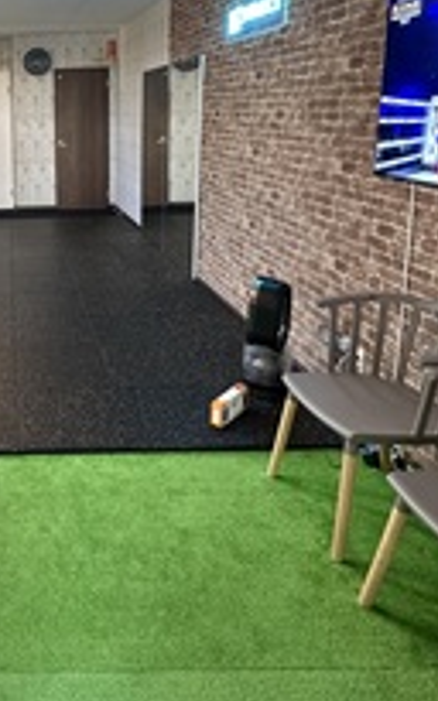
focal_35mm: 29
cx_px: -3
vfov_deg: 62.3
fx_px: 554
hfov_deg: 38.2
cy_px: 209
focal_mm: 2.22
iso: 250
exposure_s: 1/60
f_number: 2.2
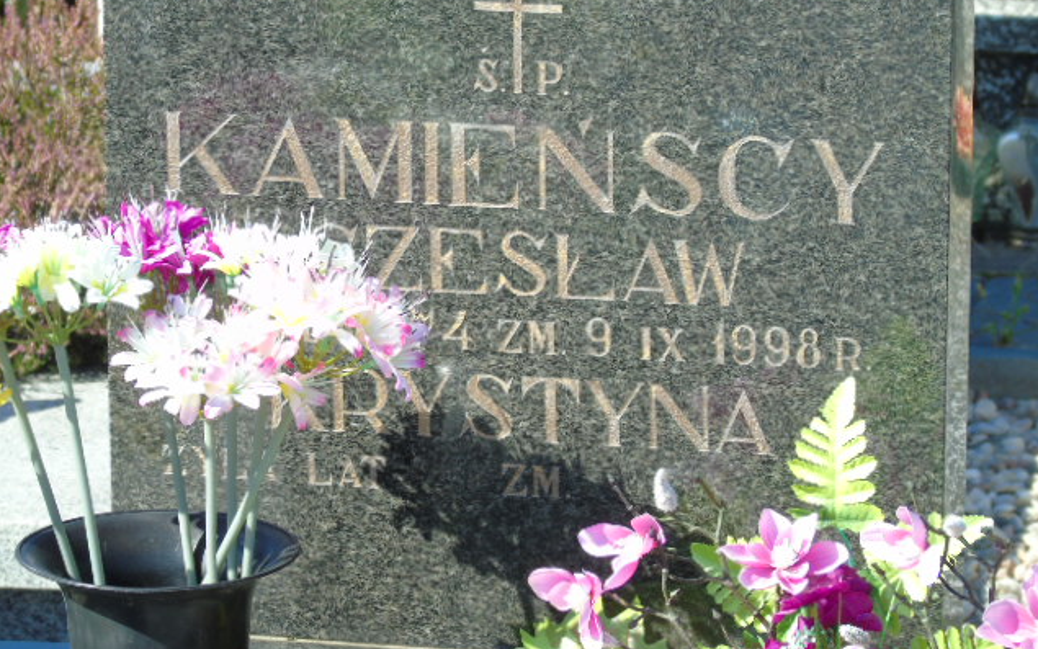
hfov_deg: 12.1
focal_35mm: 173
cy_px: 263
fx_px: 4894
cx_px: 520
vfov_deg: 7.6
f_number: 4.9
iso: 80
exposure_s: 1/160
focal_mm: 29
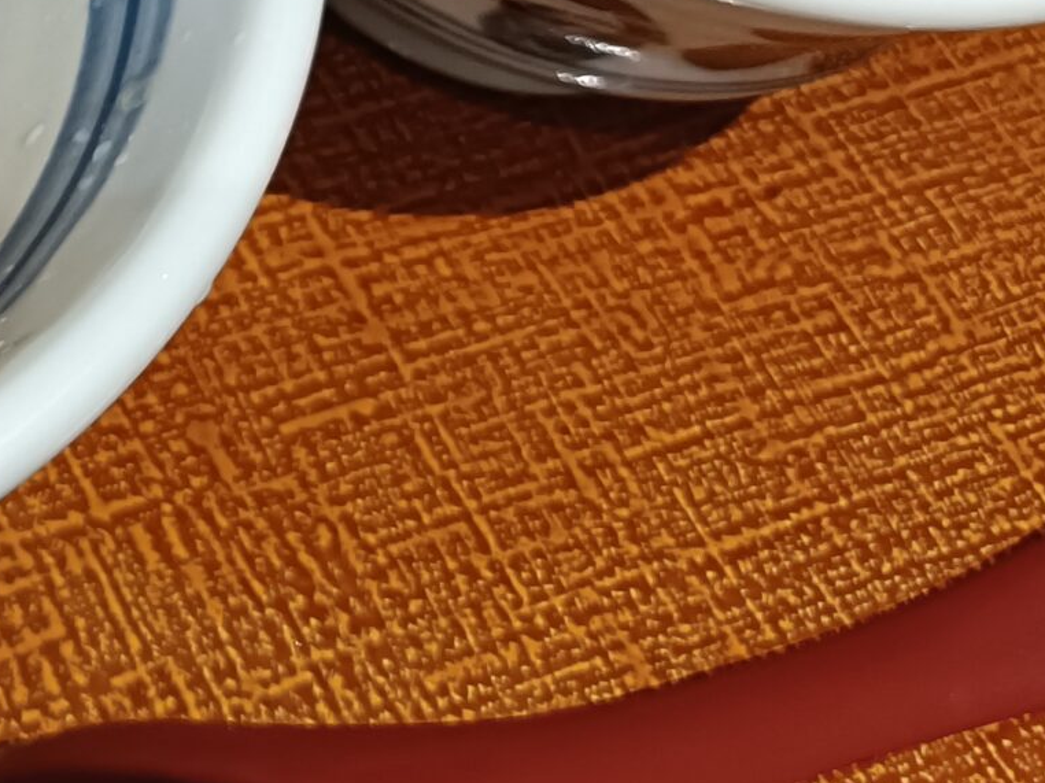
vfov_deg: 16.5
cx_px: -413
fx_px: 2535
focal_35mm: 84
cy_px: -262
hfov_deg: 20.7
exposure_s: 1/50
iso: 640
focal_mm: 4.7
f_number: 1.7
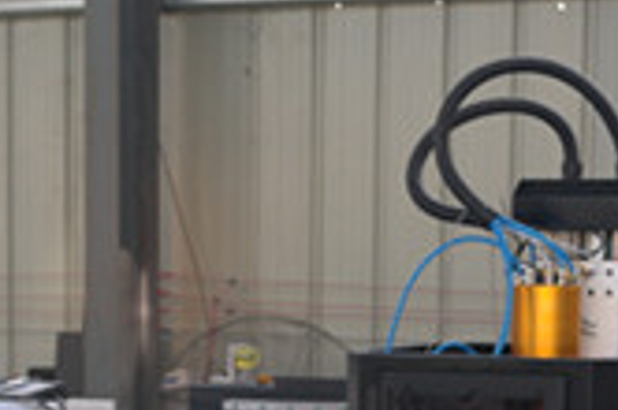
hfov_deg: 12.4
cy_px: 731
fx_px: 2844
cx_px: 335
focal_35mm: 166
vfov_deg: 8.0
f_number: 4
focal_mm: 28
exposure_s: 1/50
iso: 200
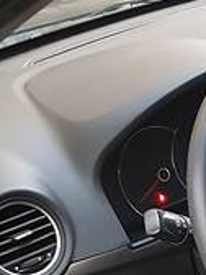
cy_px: 399
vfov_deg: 18.8
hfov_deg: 14.7
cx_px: 314
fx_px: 738
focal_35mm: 93
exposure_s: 1/13
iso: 250
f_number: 1.5
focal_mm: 4.3
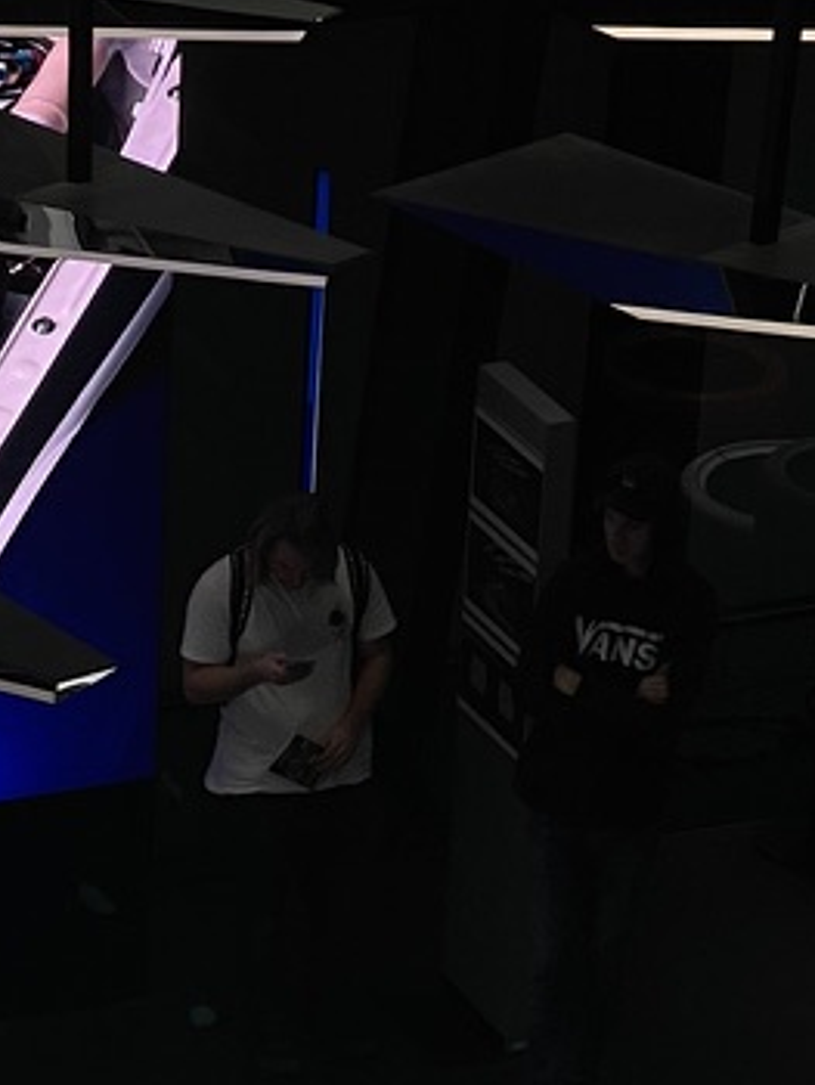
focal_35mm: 187
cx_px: 186
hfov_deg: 7.9
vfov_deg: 10.4
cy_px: 1333
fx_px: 5863
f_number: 2.2
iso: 32
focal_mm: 7.5
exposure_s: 1/200
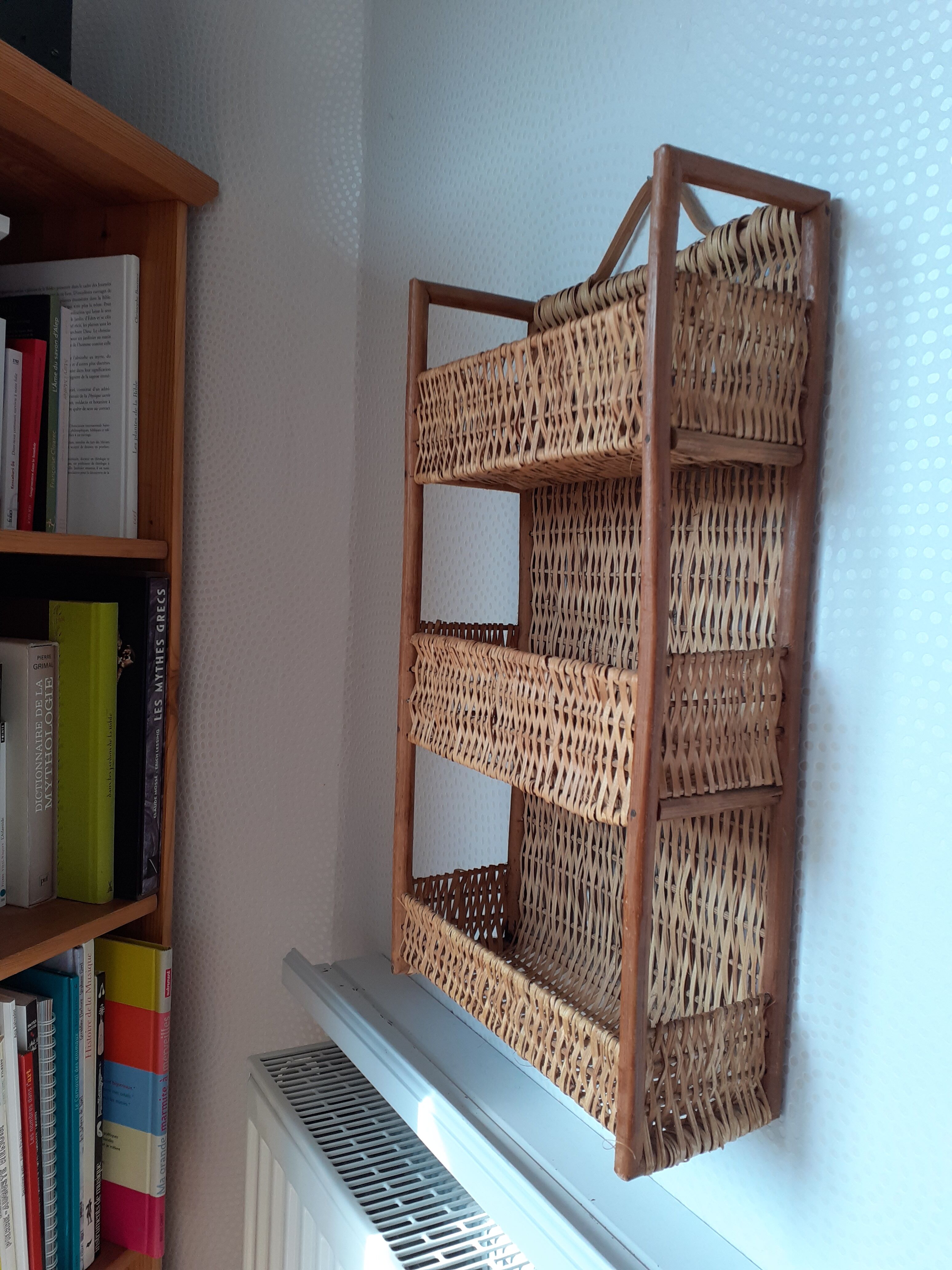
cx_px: 476
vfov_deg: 65.3
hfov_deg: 51.4
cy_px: 635
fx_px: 990
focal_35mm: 27
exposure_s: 1/119
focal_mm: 3.6
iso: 40
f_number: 1.9
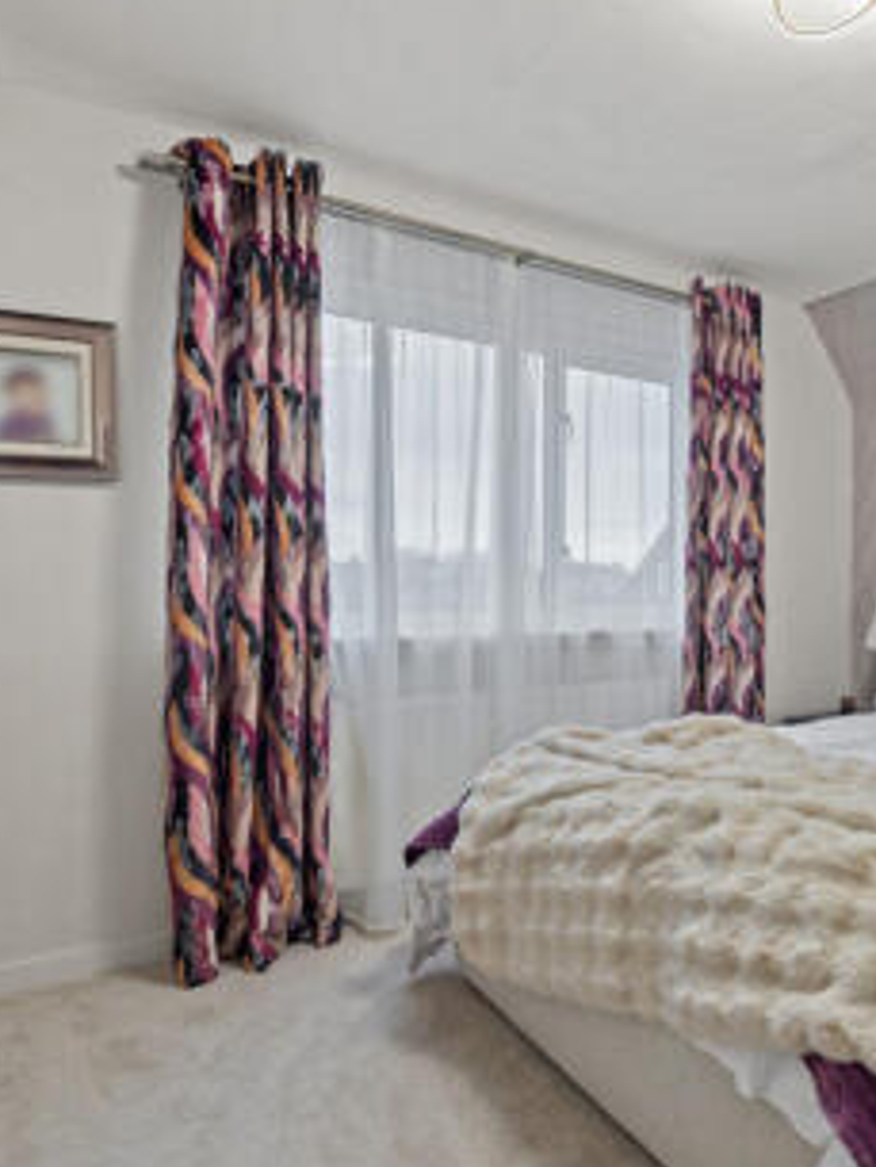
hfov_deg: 51.4
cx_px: 757
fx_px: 809
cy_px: 587
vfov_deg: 71.6
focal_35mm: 24
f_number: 9
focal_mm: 16
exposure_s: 1/3
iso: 250
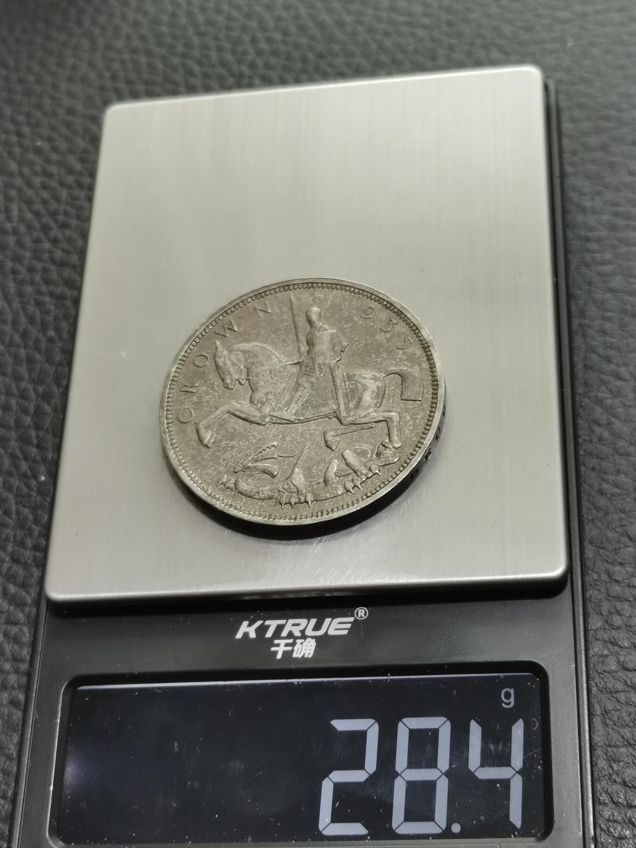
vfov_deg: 30.3
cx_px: 318
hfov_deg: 22.9
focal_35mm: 64
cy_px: 424
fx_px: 1568
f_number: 1.8
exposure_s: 1/100
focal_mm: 5.58
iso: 100
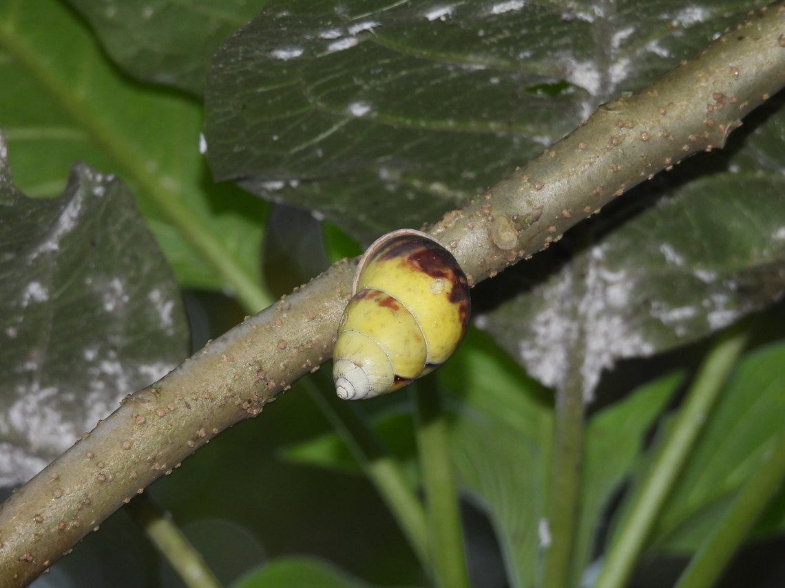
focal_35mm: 650
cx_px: 392
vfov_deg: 2.3
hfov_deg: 3.1
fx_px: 14740
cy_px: 294
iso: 200
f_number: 5.6
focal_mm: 116
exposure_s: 1/250
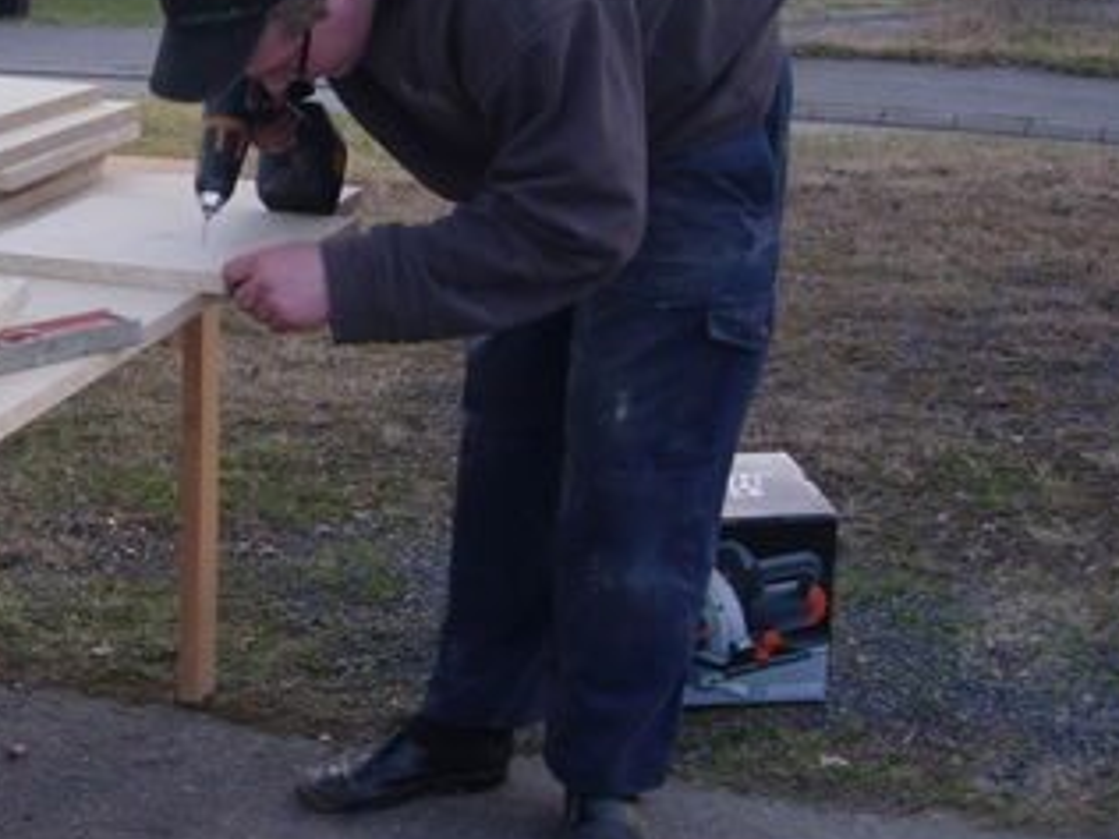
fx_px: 2489
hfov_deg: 24.3
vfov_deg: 19.1
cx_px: 32
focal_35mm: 77
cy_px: 340
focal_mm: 7.8
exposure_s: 1/32
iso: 79
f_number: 2.8
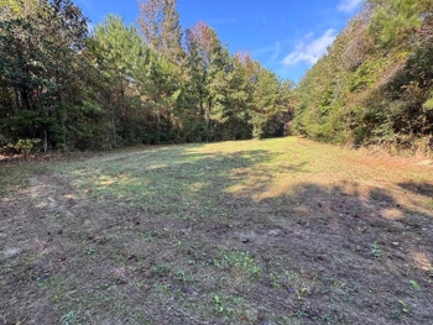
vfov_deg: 77.9
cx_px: 200
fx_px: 200
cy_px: 182
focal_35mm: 16
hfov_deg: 94.3
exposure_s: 1/183
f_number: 2.2
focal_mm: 2.22
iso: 40
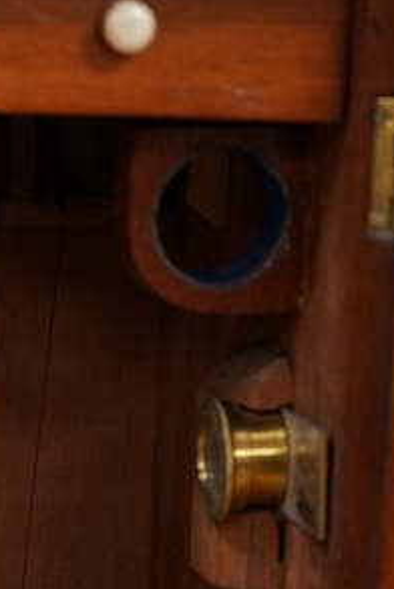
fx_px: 2260
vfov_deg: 14.6
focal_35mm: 138
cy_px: 563
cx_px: -98
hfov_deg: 9.8
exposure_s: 1/125
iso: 1250
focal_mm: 30
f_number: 3.5
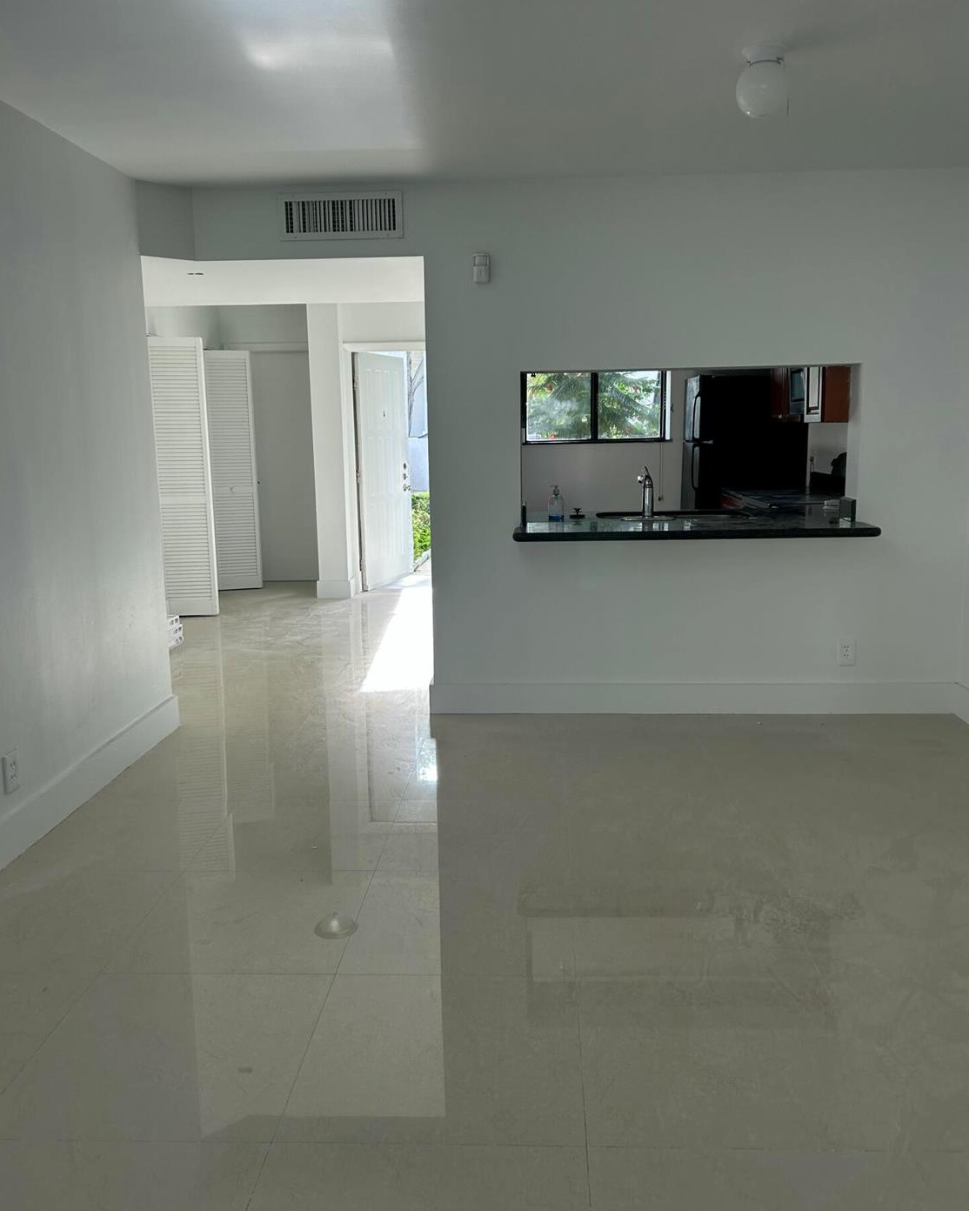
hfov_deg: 51.5
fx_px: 1004
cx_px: 492
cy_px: 583
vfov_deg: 62.2
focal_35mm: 28
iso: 50
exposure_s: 1/121
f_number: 1.5
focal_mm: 5.7
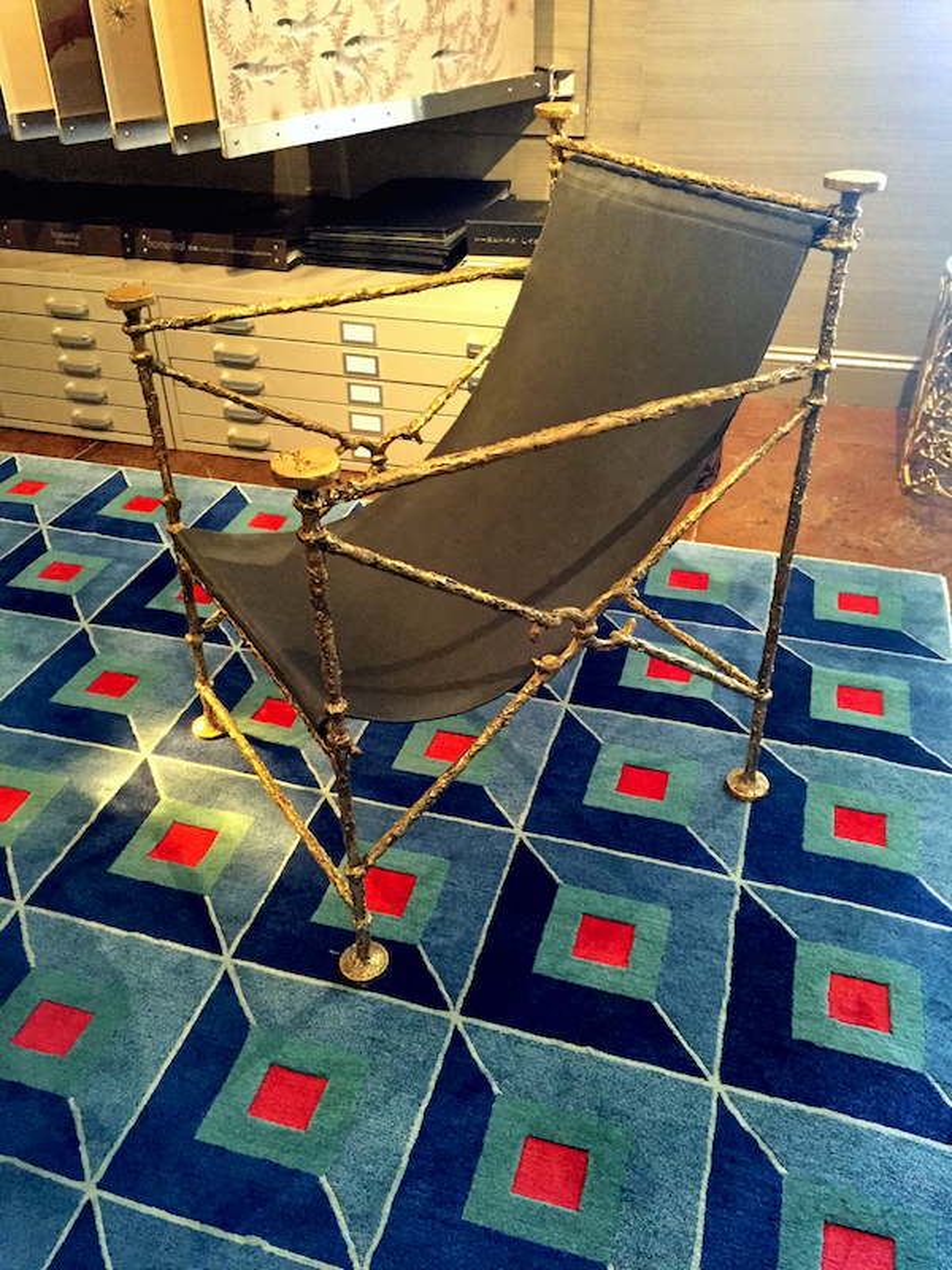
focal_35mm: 29
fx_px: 1063
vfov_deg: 61.7
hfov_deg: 48.2
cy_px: 635
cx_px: 476
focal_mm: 4.15
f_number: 2.2
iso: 250
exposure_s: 1/30
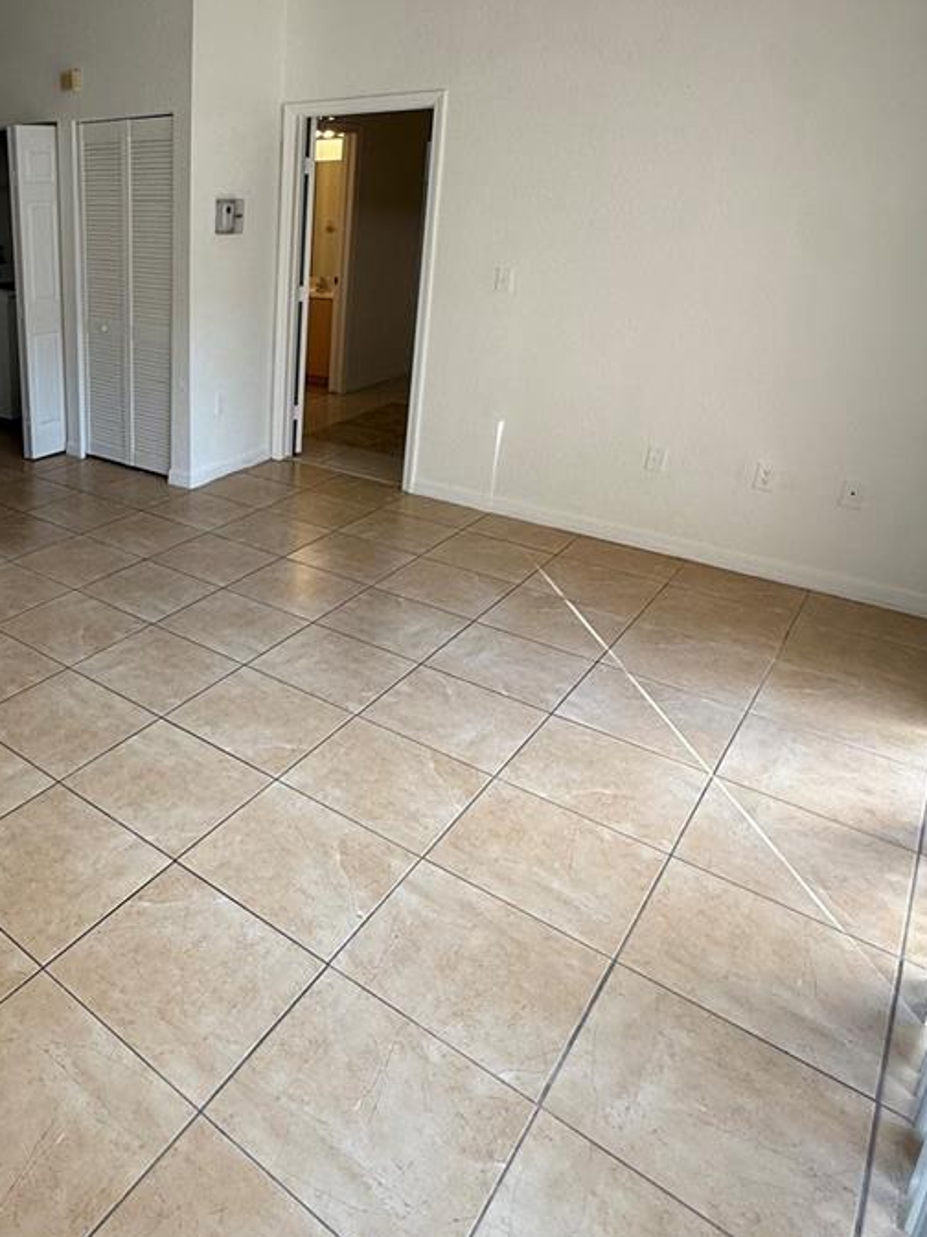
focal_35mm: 25
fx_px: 893
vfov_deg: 68.1
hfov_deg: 49.6
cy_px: 451
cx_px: 114
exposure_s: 1/99
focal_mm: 2.22
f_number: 2.2
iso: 50
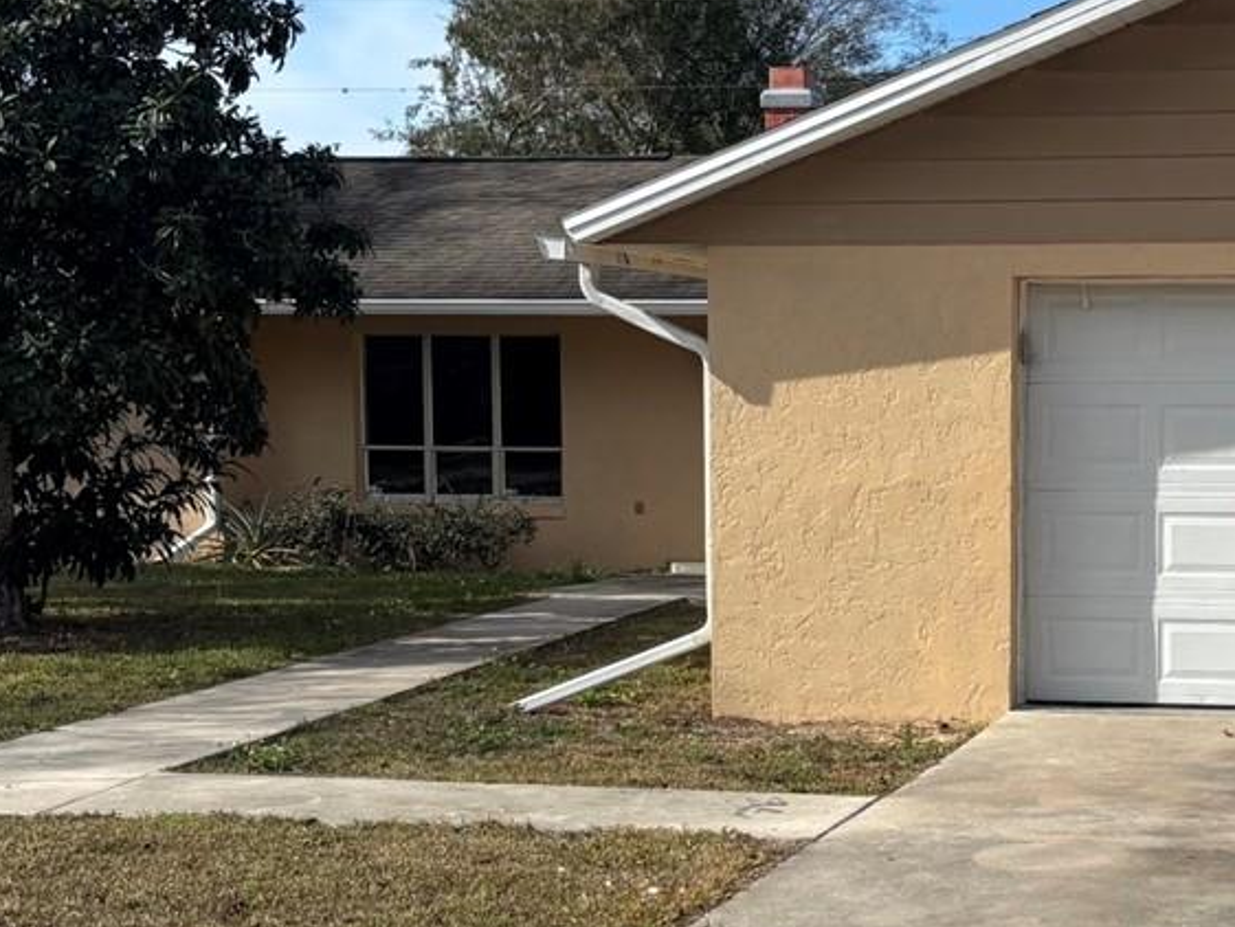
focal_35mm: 74
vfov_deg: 19.9
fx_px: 2641
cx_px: 1006
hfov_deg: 25.8
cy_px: 615
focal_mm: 5.96
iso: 50
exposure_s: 1/3205
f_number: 1.6
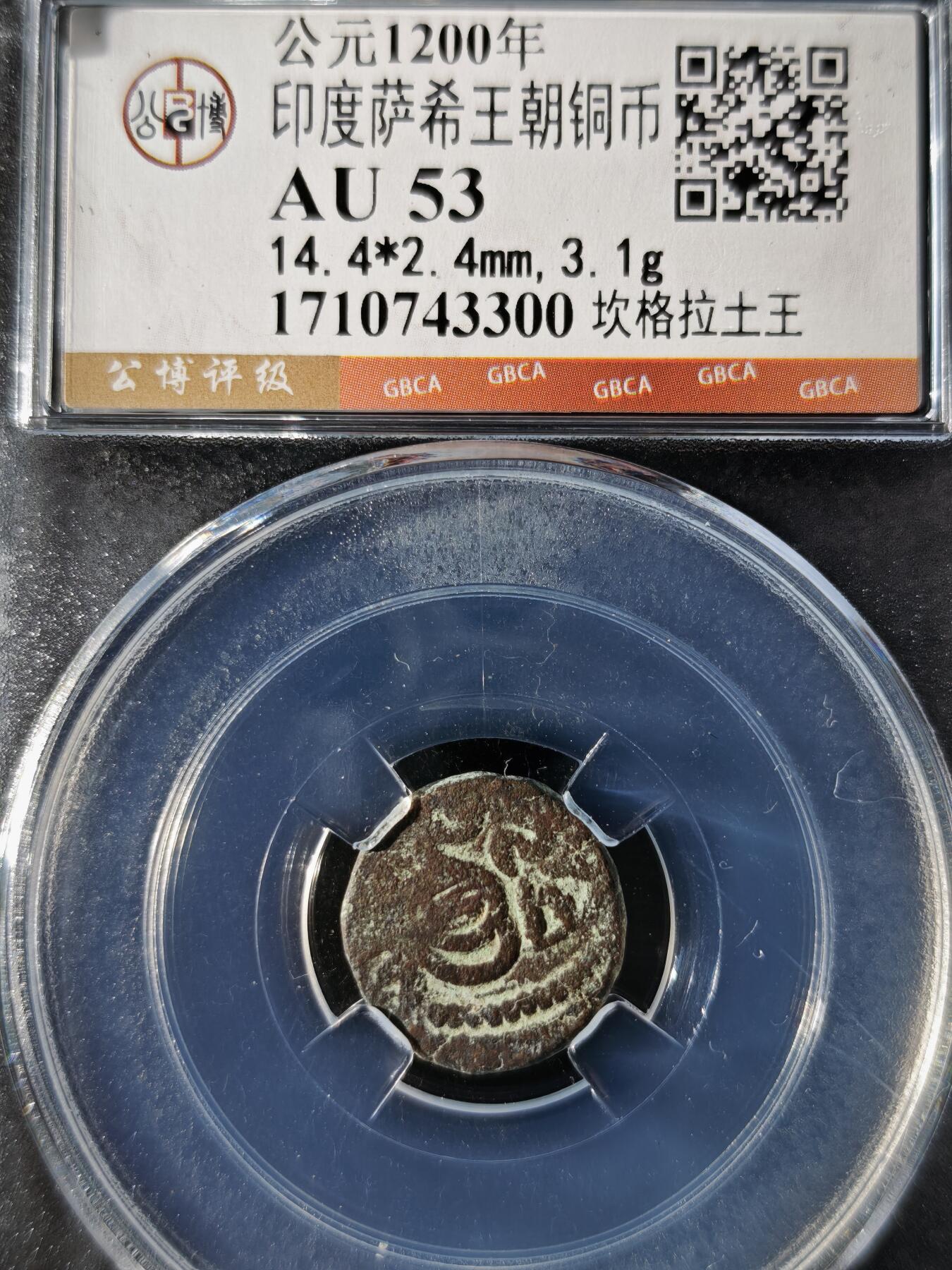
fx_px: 1833
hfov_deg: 29.1
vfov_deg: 38.2
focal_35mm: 50
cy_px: 635
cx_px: 476
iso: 50
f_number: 1.63
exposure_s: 1/217
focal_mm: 5.85
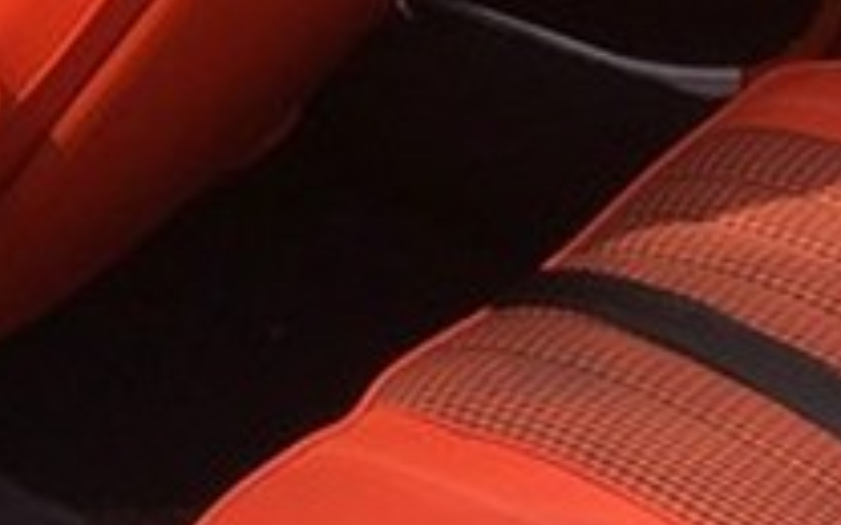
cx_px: -667
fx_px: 3461
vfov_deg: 8.7
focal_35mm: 151
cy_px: 186
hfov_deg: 12.6
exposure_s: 1/484
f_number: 2.2
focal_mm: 4.15
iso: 25
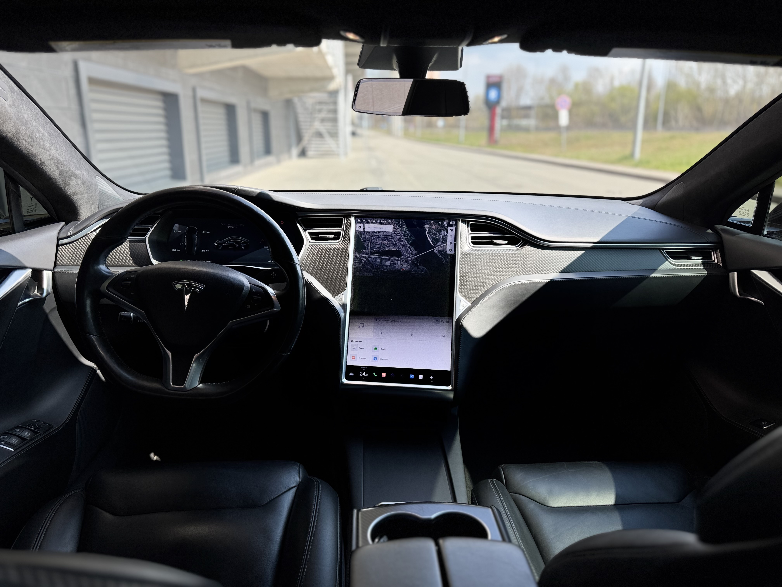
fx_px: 542
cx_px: 391
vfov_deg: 56.8
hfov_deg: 71.6
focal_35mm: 24
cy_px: 294
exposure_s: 1/900
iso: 80
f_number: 1.78
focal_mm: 6.76
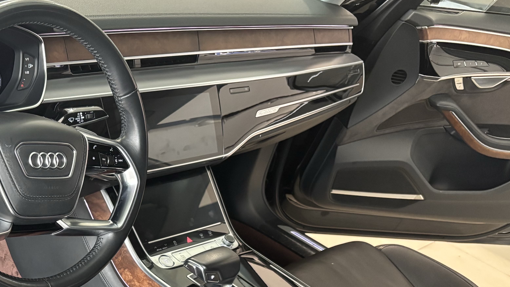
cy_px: 319
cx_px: 85
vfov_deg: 21.8
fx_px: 703
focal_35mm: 52
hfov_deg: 38.0
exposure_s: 1/58
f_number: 1.6
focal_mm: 5.96
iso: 500
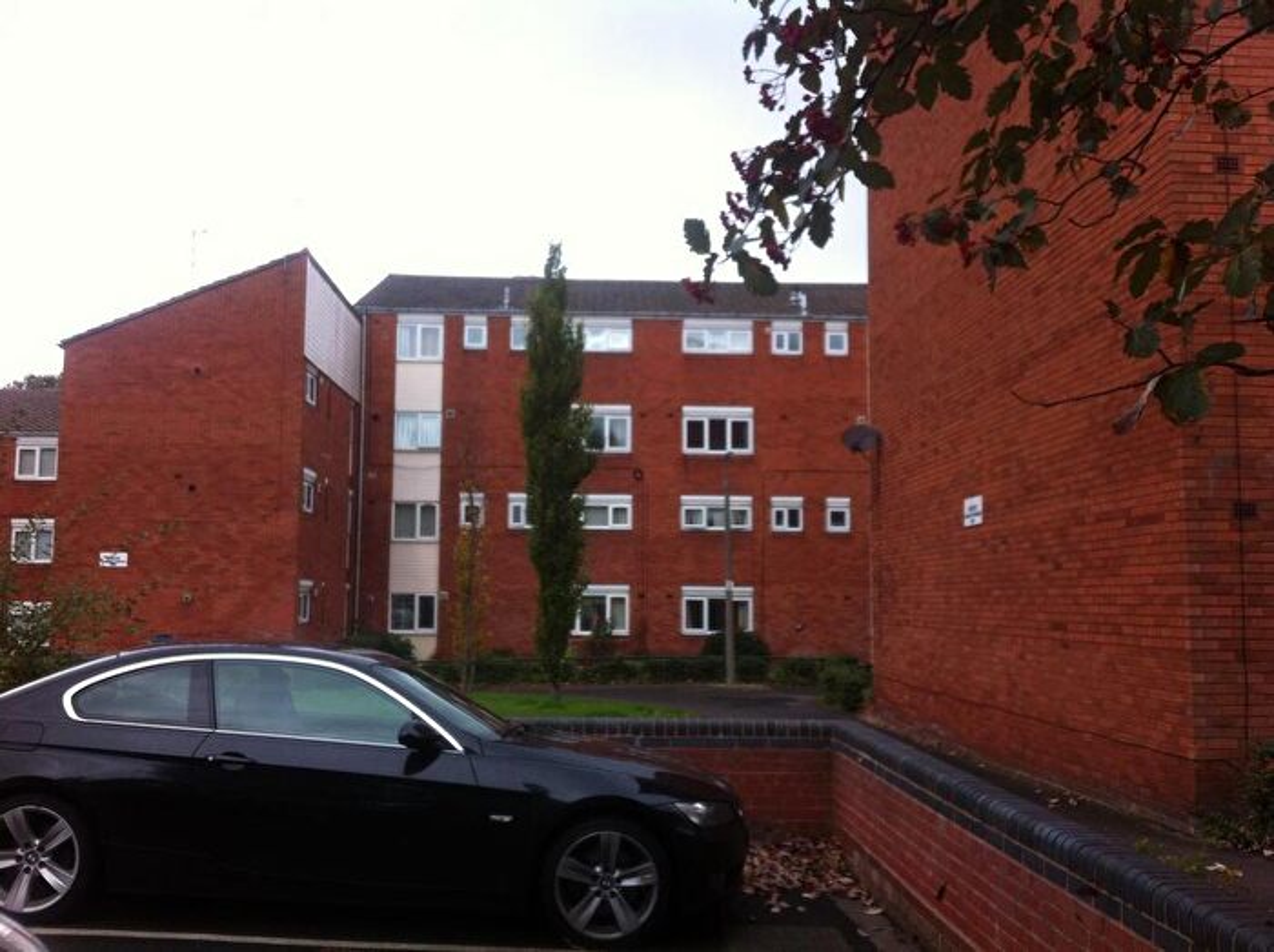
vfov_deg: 40.6
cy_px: 476
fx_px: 1286
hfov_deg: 52.7
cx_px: 637
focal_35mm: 35
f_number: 2.8
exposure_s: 1/213
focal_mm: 3.85
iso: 80
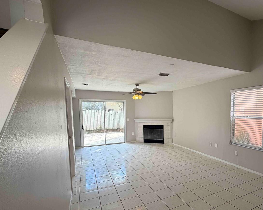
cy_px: 125
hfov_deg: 78.4
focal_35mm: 20
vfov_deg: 67.5
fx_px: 156
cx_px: 170
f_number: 2.2
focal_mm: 2.22
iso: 50
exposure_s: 1/120
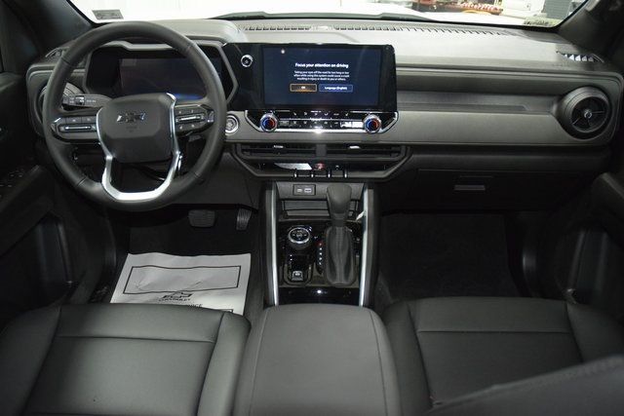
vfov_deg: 48.0
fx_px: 468
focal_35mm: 27
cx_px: 312
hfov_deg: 67.4
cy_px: 208
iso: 2800
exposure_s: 1/50
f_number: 3.5
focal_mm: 18
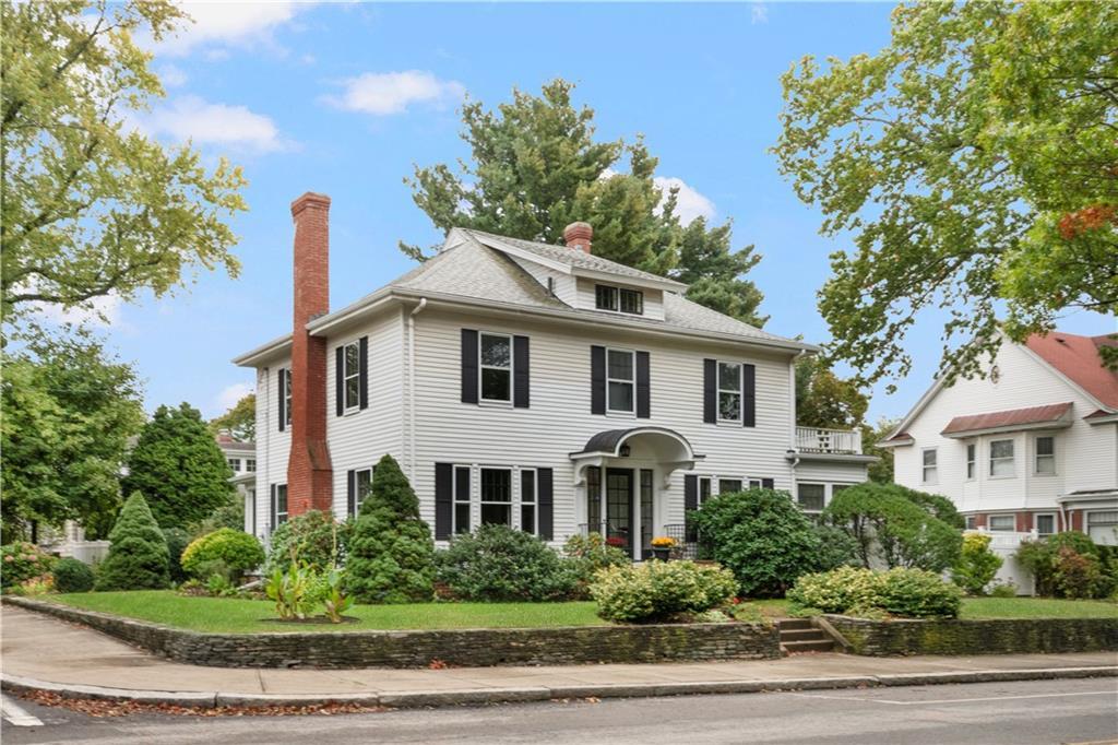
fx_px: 1118
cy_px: 372
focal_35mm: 36
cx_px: 559
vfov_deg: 36.8
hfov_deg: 53.1
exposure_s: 1/80
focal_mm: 24
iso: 400
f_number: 14
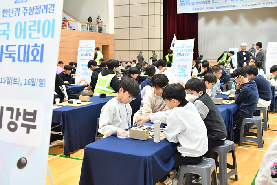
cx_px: 138
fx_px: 323
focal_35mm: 42
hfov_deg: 46.4
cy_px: 92
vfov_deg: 31.9
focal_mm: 28
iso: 800
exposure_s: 1/80
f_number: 4.5
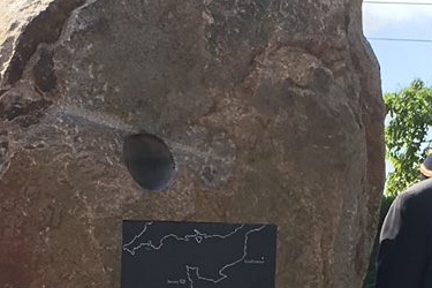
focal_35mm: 162
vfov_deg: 8.3
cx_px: 334
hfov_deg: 12.6
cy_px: 433
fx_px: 1944
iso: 25
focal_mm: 4.15
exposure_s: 1/818
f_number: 2.2
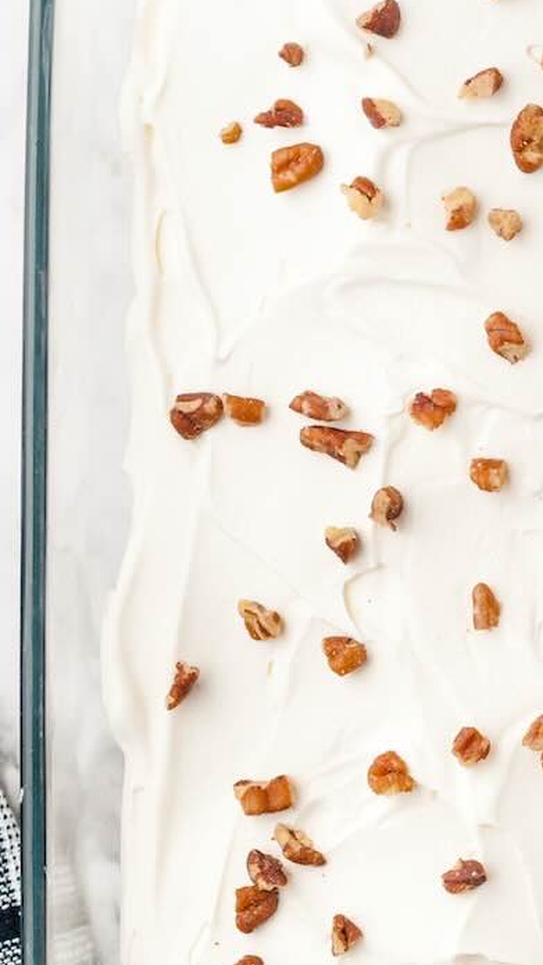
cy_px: 606
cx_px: 711
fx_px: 6270
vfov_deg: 8.8
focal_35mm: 245
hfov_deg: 4.9
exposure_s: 1/125
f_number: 8
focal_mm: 60
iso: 200
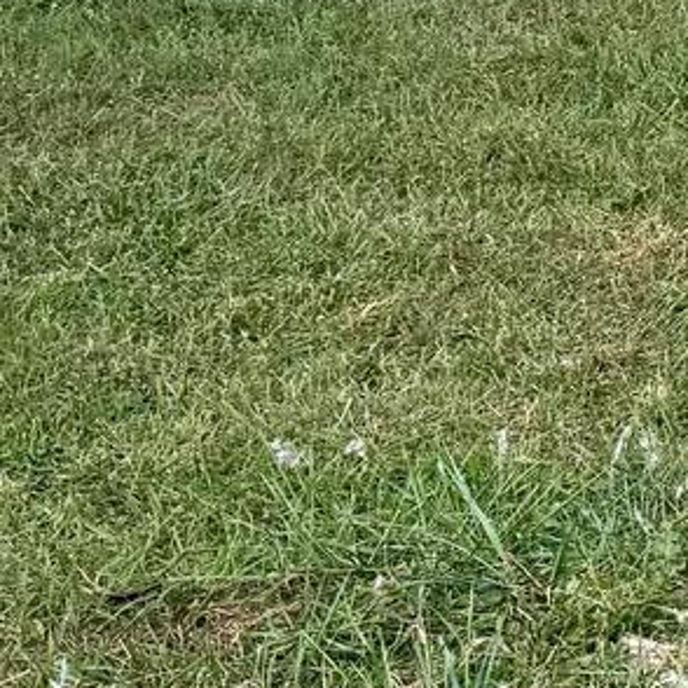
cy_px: -445
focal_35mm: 148
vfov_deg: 11.2
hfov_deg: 11.0
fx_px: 3328
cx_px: 1233
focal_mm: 6.76
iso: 80
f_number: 1.78
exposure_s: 1/2252
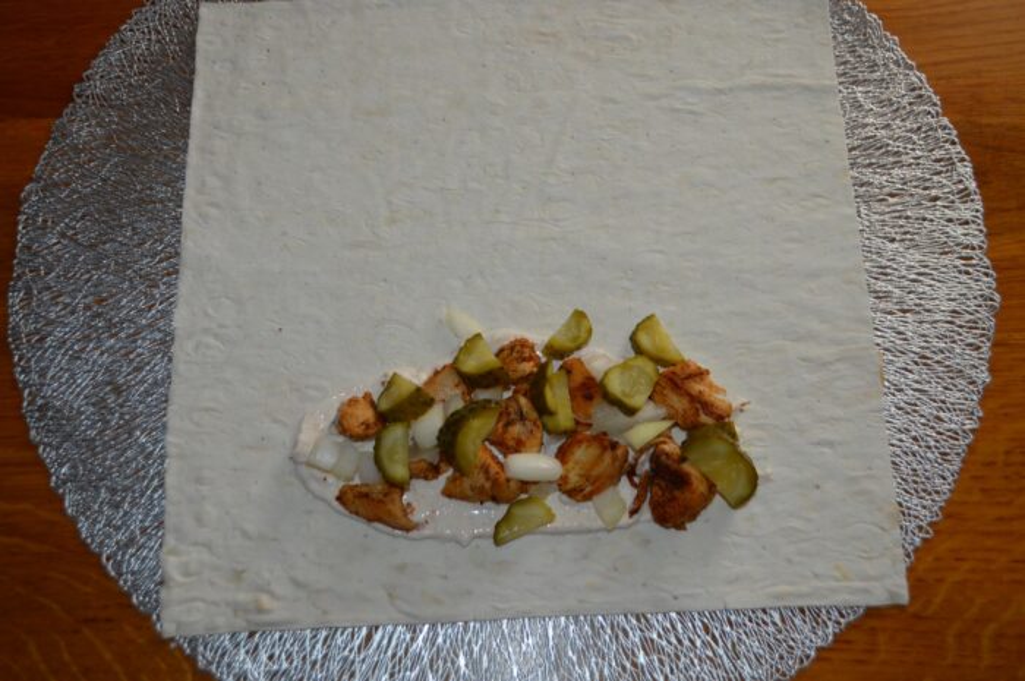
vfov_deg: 34.1
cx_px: 512
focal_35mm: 39
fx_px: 1109
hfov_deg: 49.6
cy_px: 340
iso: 500
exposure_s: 1/60
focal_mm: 26
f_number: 4.2
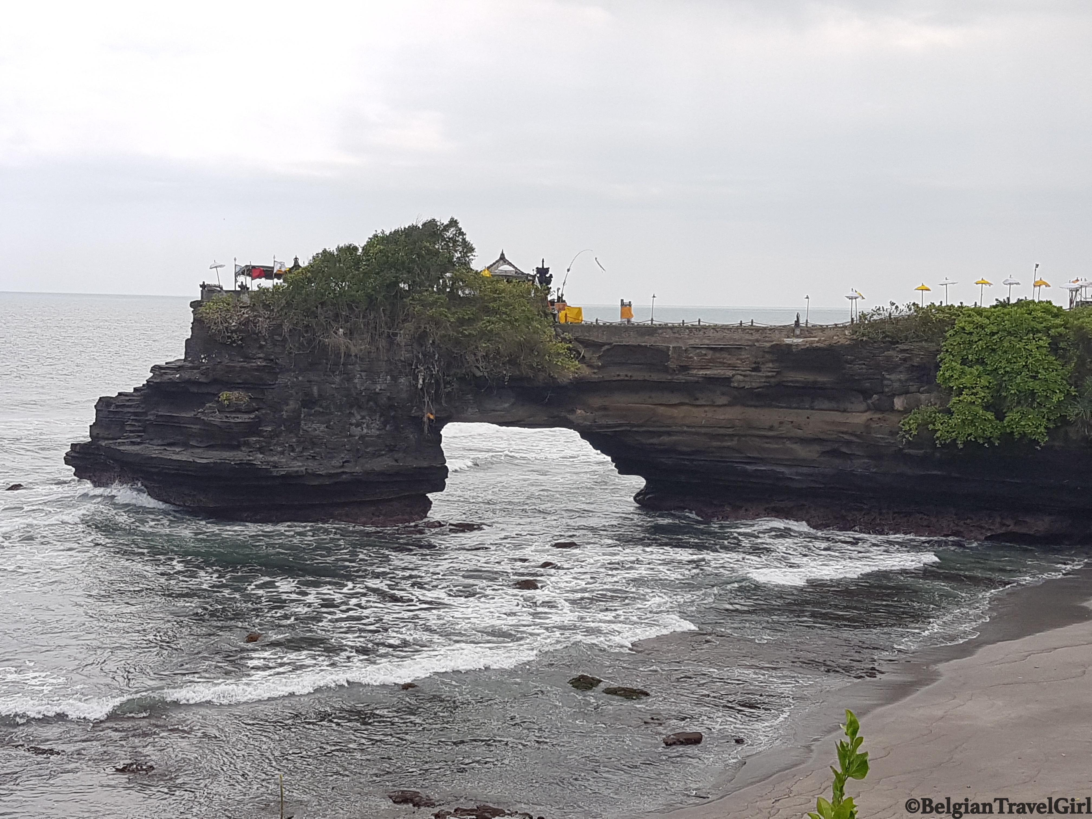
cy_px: 410
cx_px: 546
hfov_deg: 67.3
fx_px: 820
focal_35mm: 26
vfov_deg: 53.1
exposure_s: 1/1836
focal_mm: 4.2
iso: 40
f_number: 1.7
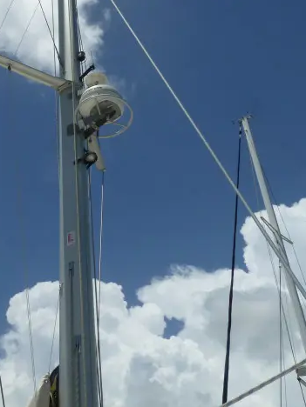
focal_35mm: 41
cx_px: 68
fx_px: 483
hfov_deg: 34.2
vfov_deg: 43.9
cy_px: 90
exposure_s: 1/2000
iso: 100
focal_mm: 4.3
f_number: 4.5
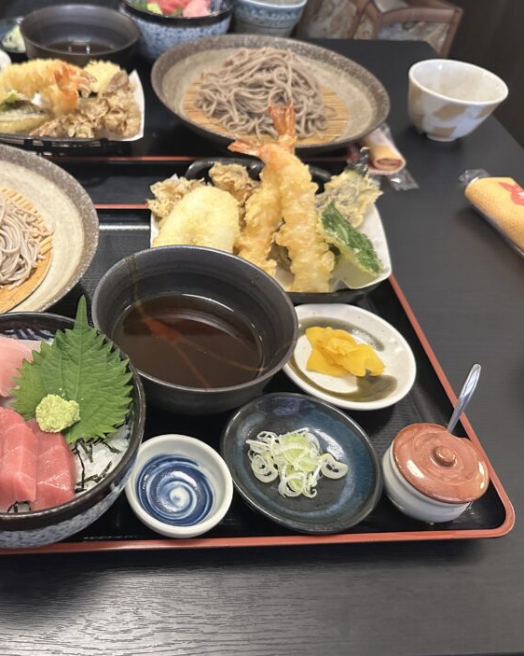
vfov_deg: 55.7
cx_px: 115
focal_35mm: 32
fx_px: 621
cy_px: 322
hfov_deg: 43.9
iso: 1000
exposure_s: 1/40
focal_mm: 6.86
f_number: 1.78
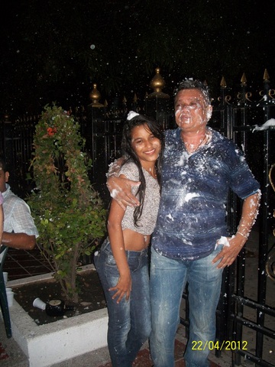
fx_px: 371
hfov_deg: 40.7
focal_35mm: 35
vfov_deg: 52.6
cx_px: 138
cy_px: 184
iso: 320
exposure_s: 1/1401
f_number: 3.1
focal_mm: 6.3
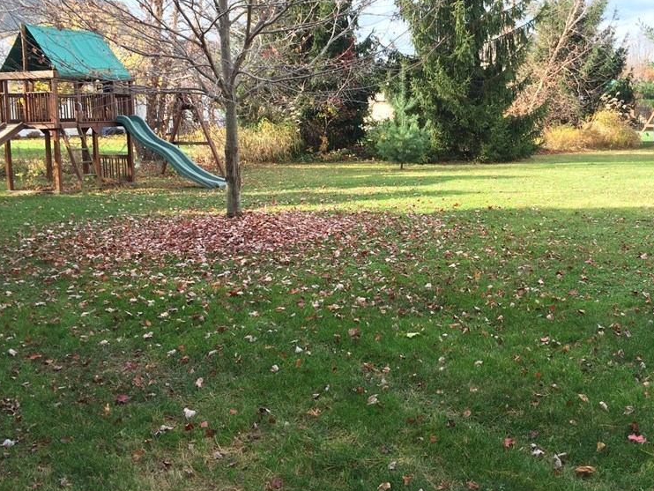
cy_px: 190
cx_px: 427
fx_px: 756
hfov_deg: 46.2
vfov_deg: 35.8
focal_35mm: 40
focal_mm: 4.15
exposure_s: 1/268
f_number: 2.2
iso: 32
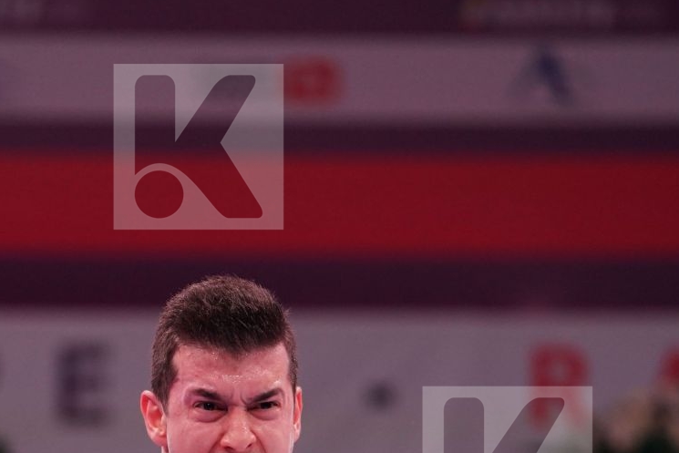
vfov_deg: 2.8
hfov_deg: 4.3
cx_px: 199
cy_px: 469
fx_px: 9111
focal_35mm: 483
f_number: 2.8
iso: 1600
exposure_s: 1/500
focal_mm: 200
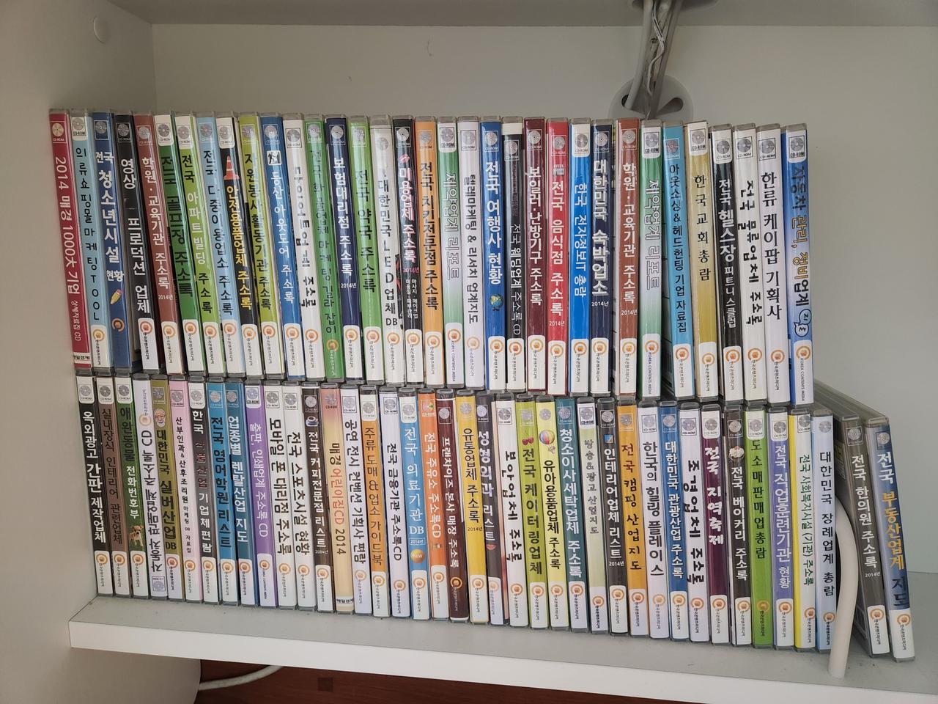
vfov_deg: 58.9
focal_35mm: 23
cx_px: 469
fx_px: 623
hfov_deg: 73.9
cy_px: 352
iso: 640
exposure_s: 1/40
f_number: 1.8
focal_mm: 5.4
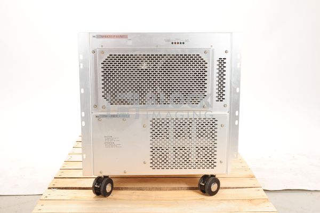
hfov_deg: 39.6
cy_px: 106
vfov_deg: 26.9
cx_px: 160
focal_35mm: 50
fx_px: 444
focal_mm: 50
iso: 320
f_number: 10
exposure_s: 1/160
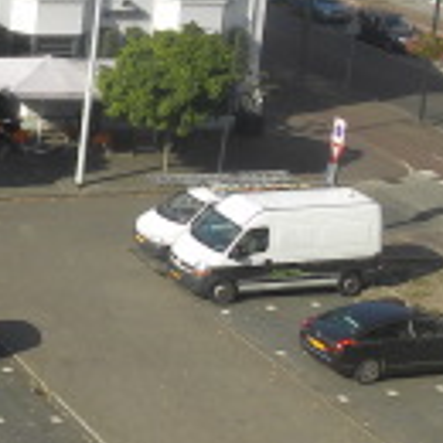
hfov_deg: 13.9
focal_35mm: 113
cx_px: -331
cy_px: 61
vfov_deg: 15.3
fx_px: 1636
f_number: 4.5
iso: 64
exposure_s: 1/228
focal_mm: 4.6
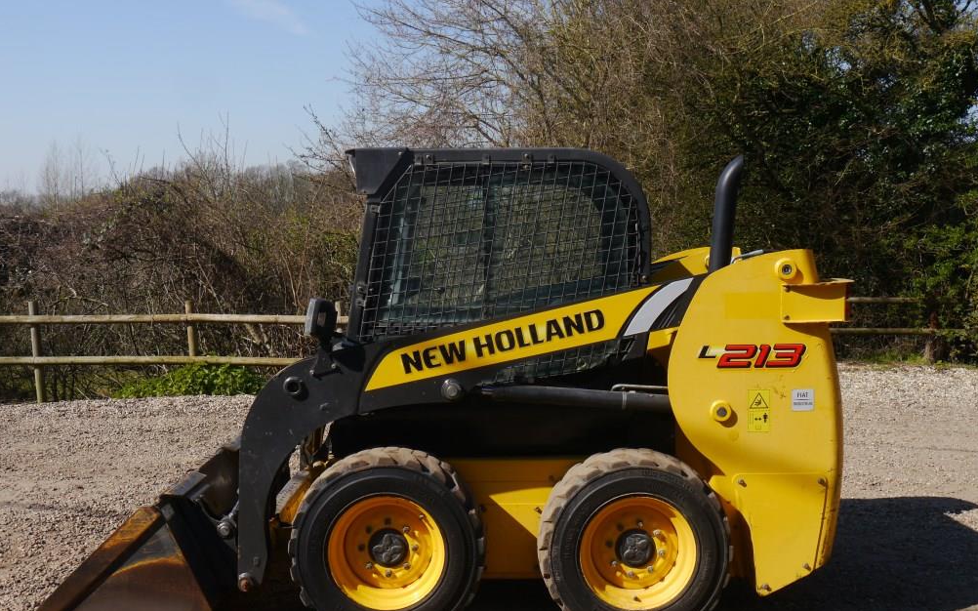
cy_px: 327
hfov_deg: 50.4
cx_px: 497
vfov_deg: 32.7
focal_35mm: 39
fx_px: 1039
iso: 160
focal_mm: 18
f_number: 8
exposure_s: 1/400
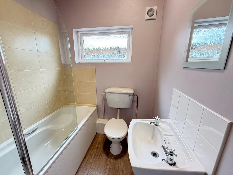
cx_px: 113
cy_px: 90
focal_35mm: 15
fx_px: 101
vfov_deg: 81.7
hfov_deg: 98.1
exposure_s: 1/84
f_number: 2.2
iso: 320
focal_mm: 2.22
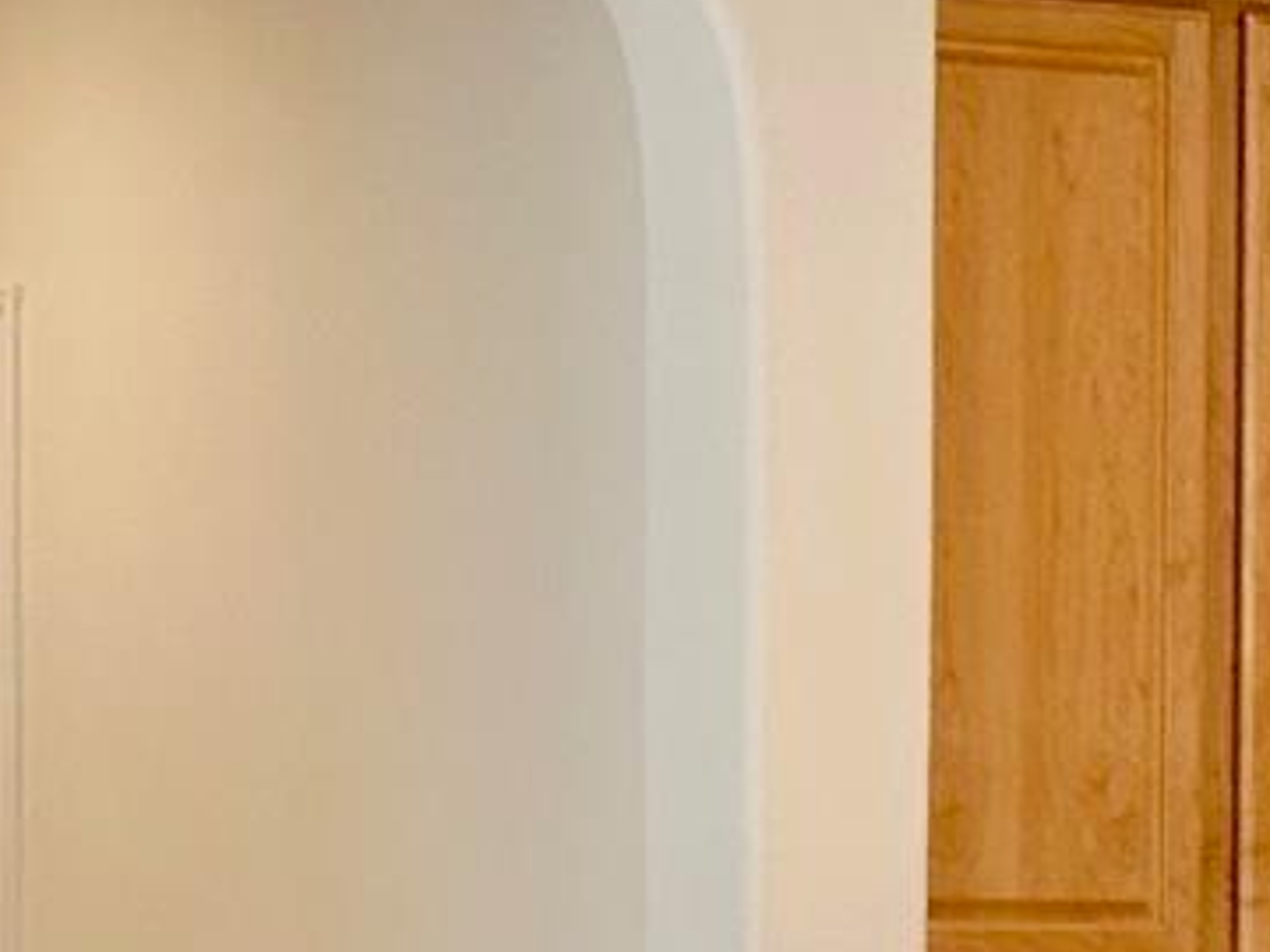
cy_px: 1622
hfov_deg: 7.2
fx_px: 9869
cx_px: 2000
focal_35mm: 269
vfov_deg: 5.5
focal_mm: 6.86
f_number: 1.78
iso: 125
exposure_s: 1/120
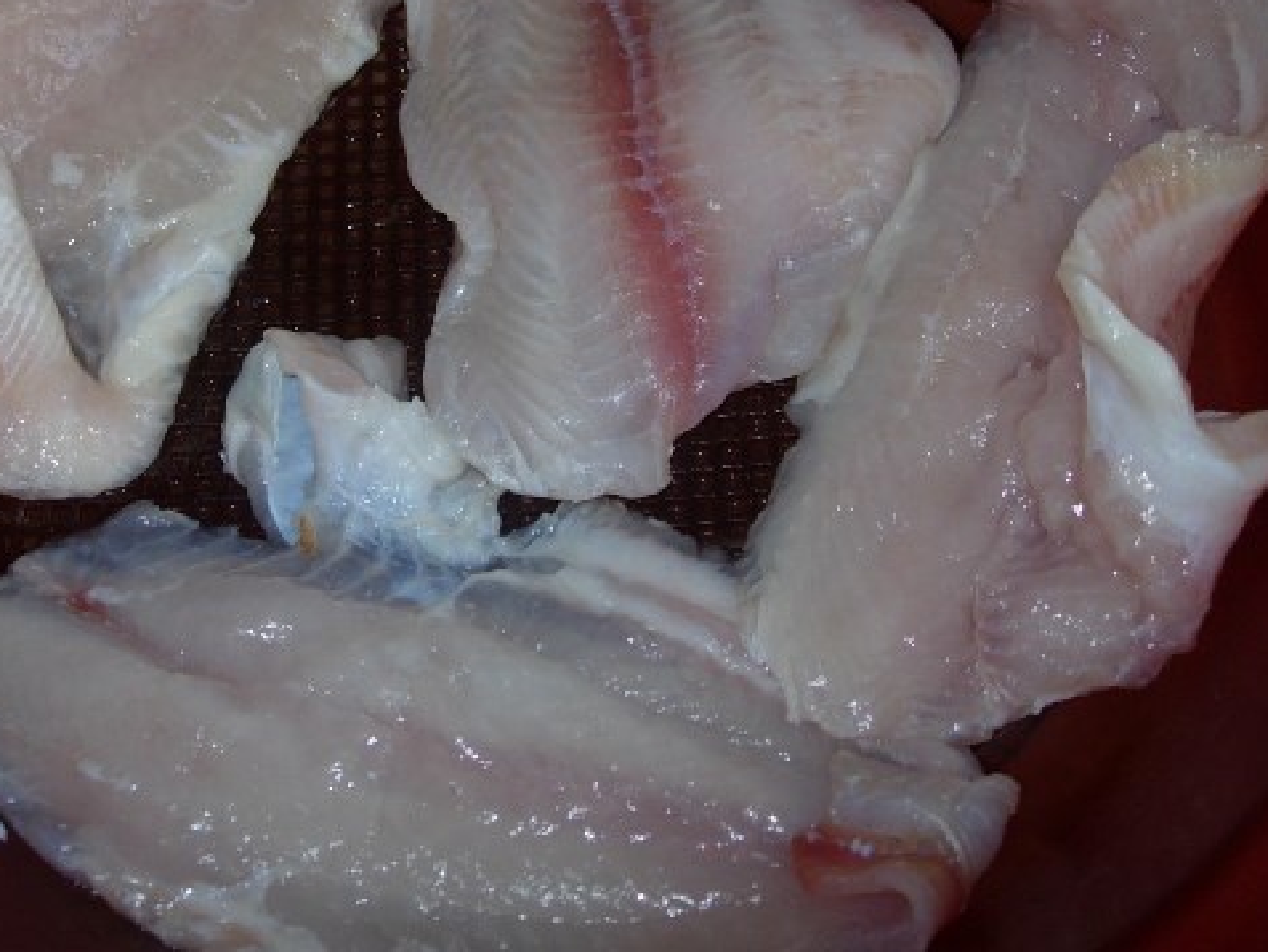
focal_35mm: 51
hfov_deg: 37.5
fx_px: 1869
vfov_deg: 28.5
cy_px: 356
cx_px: 577
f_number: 2.8
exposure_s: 1/64
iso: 79
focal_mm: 7.8
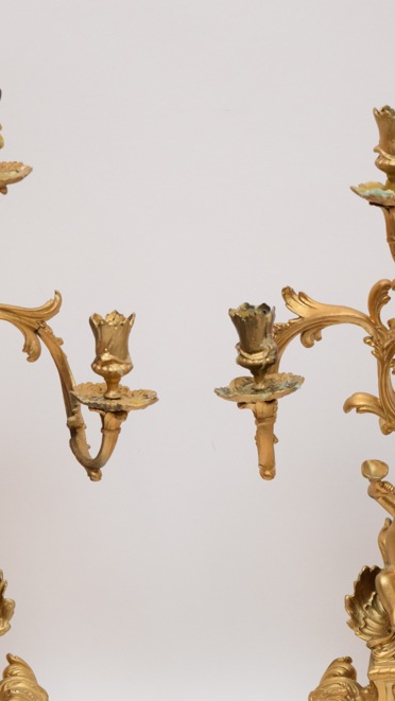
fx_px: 2434
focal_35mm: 131
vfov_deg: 16.4
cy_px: 352
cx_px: 150
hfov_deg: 9.3
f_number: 5.6
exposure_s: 1/60
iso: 1800
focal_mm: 55
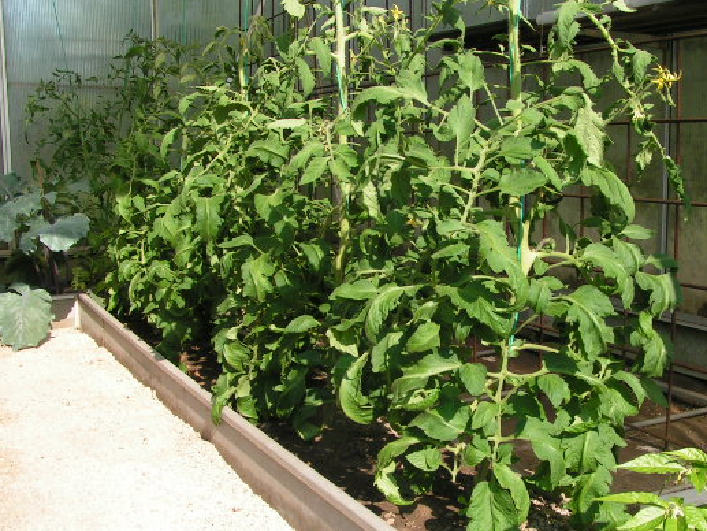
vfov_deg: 30.9
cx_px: 433
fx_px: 960
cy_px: 297
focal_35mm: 47
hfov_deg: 40.2
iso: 50
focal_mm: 5.8
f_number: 5.6
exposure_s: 1/160
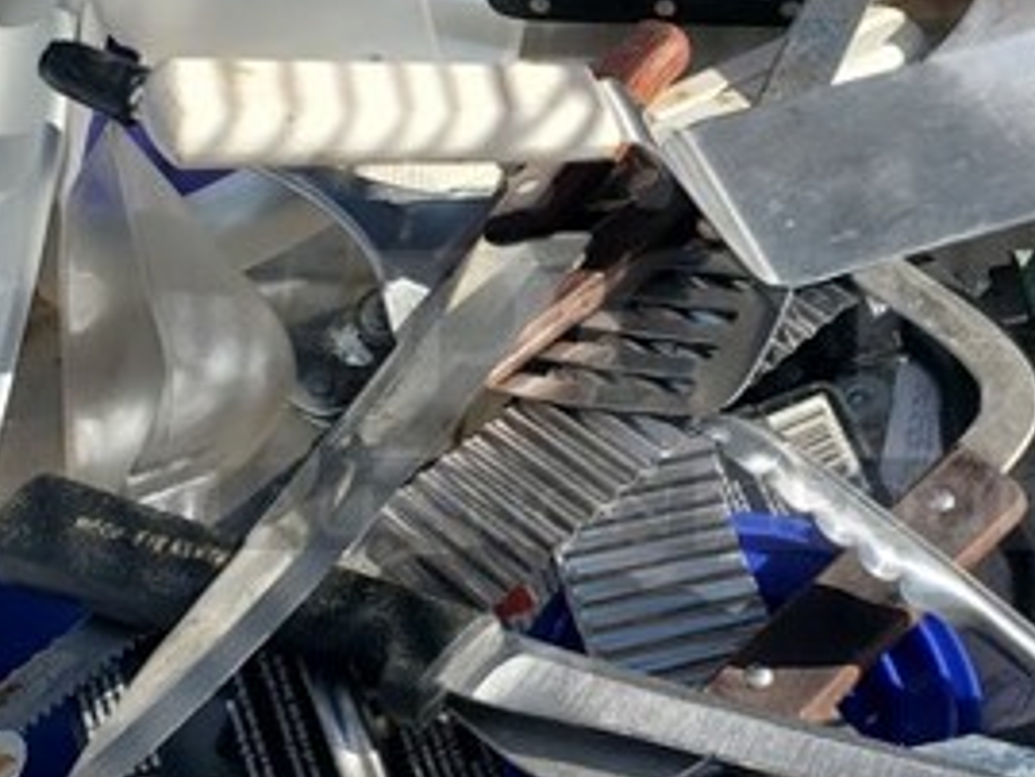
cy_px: 346
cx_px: 650
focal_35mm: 59
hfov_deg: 32.5
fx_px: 1765
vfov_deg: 24.8
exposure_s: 1/1588
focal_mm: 4.3
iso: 50
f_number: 2.4
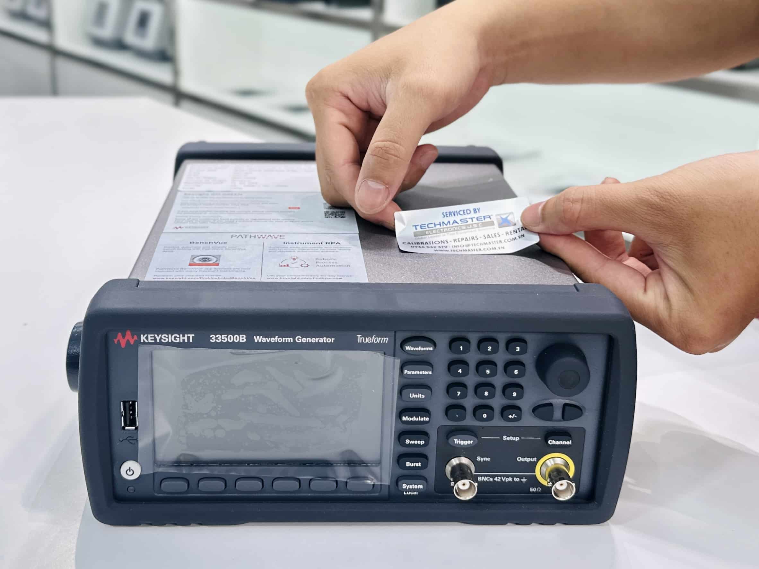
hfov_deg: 71.6
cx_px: 380
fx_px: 526
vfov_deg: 56.8
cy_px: 284
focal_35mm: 24
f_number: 1.78
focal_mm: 6.86
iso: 80
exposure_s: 1/173
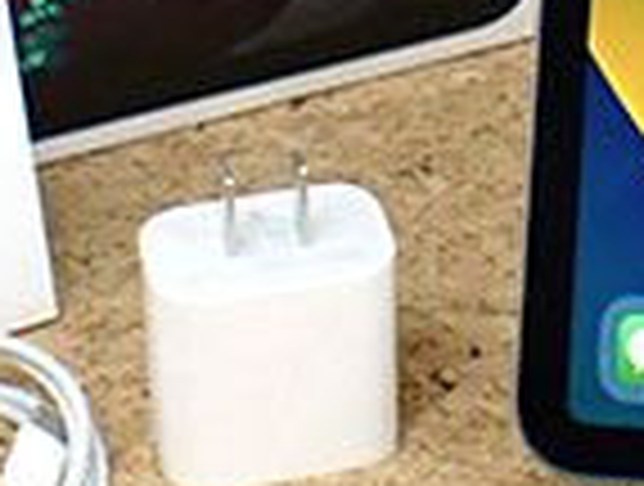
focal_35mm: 184
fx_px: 3432
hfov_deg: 10.7
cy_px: -315
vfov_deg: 7.9
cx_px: 504
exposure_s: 1/125
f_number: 2.9
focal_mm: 7.84
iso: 800
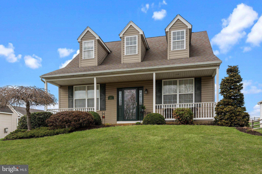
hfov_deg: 65.5
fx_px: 204
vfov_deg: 46.4
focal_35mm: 28
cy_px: 87
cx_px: 131
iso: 500
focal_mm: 28
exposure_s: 1/800
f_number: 8
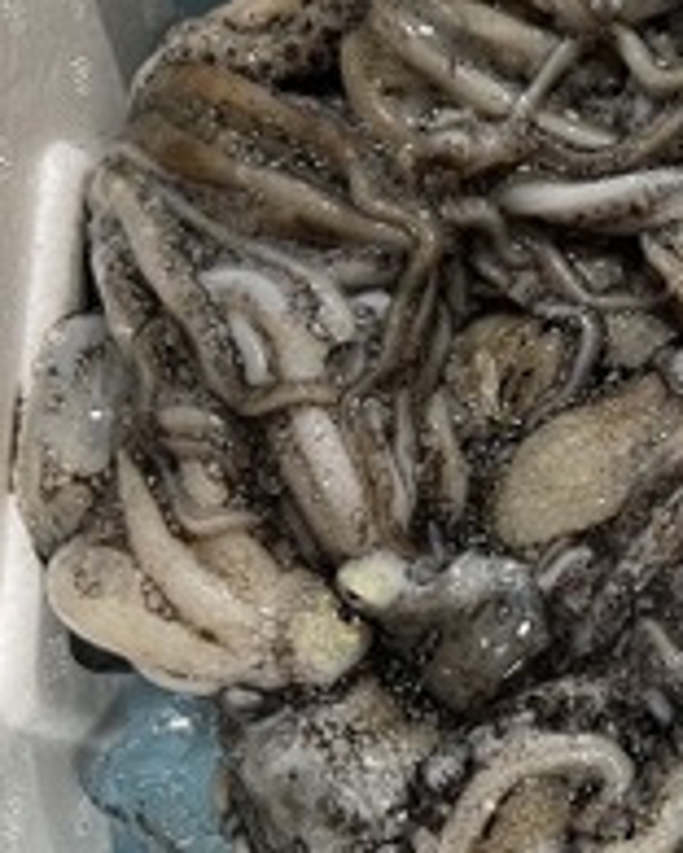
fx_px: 1516
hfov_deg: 22.9
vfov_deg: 31.4
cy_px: 416
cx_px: 863
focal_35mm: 60
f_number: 1.6
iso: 125
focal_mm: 5.1
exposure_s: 1/60
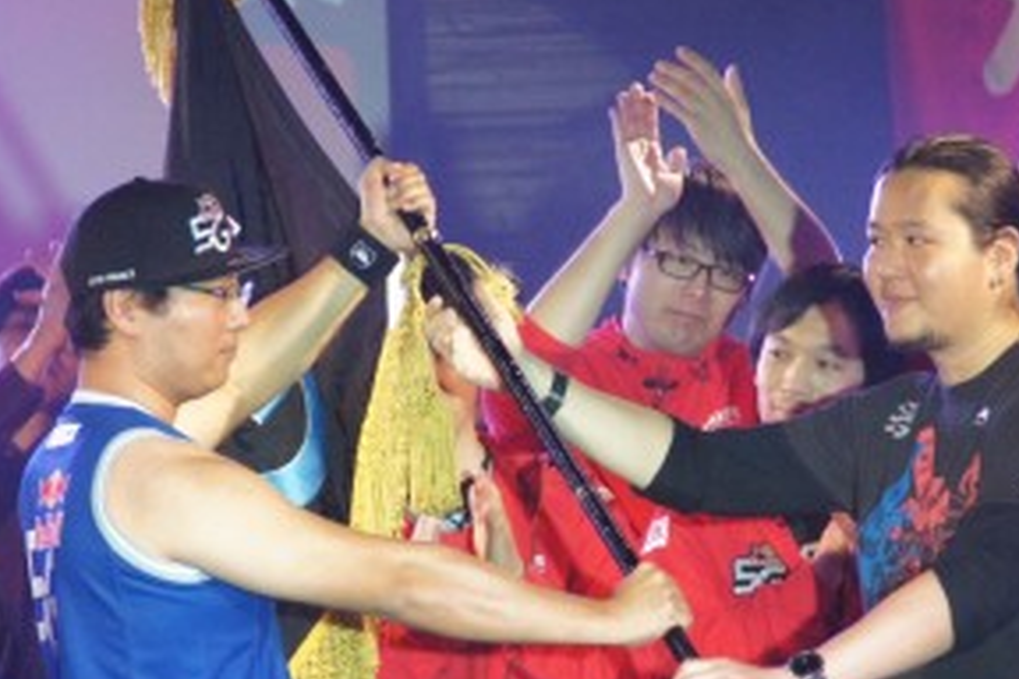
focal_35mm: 400
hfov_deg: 5.2
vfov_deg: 3.4
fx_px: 11321
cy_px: 479
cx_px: 531
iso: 3200
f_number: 7.1
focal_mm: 150
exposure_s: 1/250
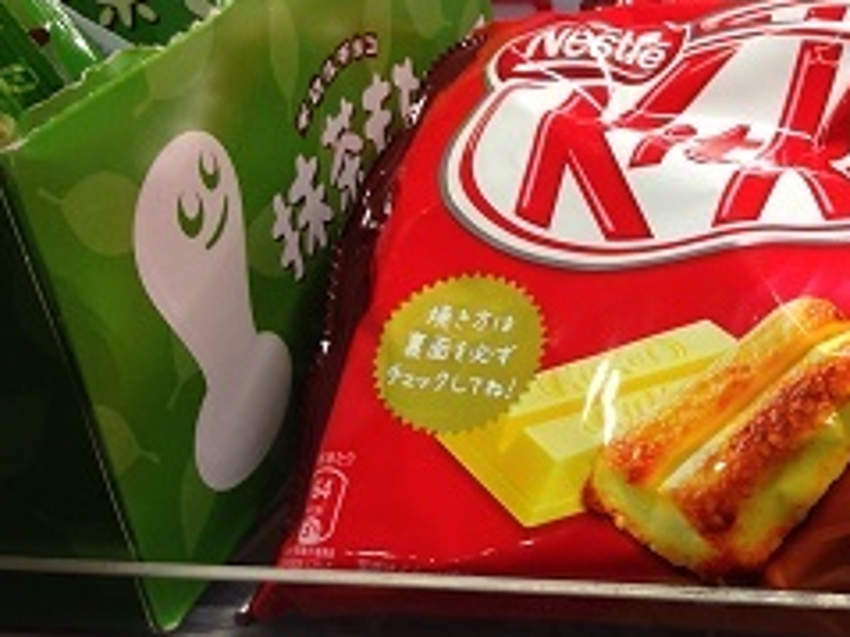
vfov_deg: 17.7
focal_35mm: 83
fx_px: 2037
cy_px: 416
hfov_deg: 22.3
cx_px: 918
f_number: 2.4
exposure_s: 1/30
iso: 50
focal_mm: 4.12
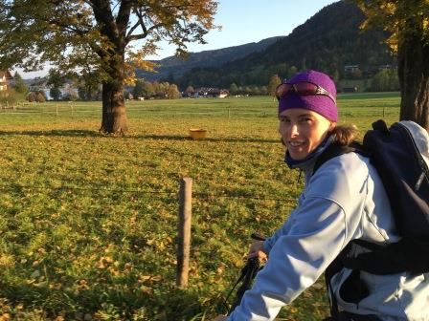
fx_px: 359
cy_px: 160
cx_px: 214
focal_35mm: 29
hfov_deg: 61.7
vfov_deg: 48.2
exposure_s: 1/245
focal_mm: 4.15
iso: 25
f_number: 2.2
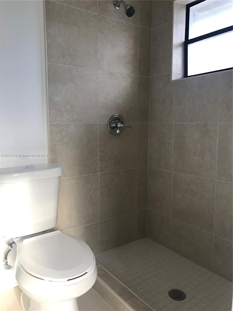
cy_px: 156
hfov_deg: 49.7
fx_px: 251
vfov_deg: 63.4
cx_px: 116
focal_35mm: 28
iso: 32
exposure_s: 1/30
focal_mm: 3.99
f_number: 1.8
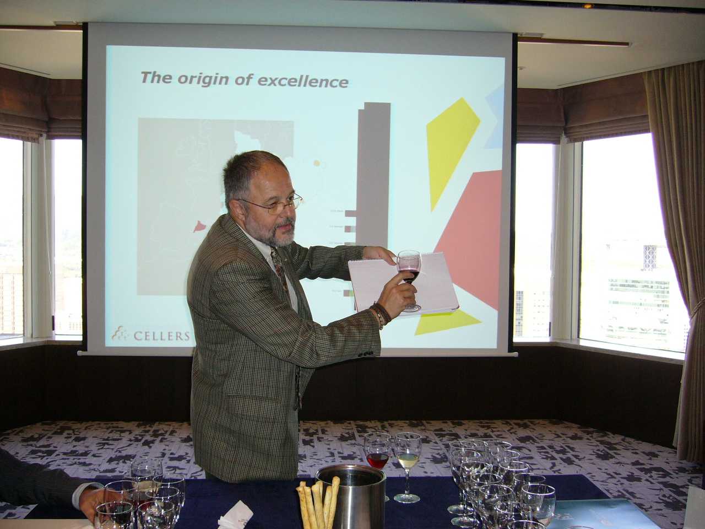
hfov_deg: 52.6
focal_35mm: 35
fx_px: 713
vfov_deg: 40.7
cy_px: 264
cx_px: 352
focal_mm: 5.8
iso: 125
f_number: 2.8
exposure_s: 1/60
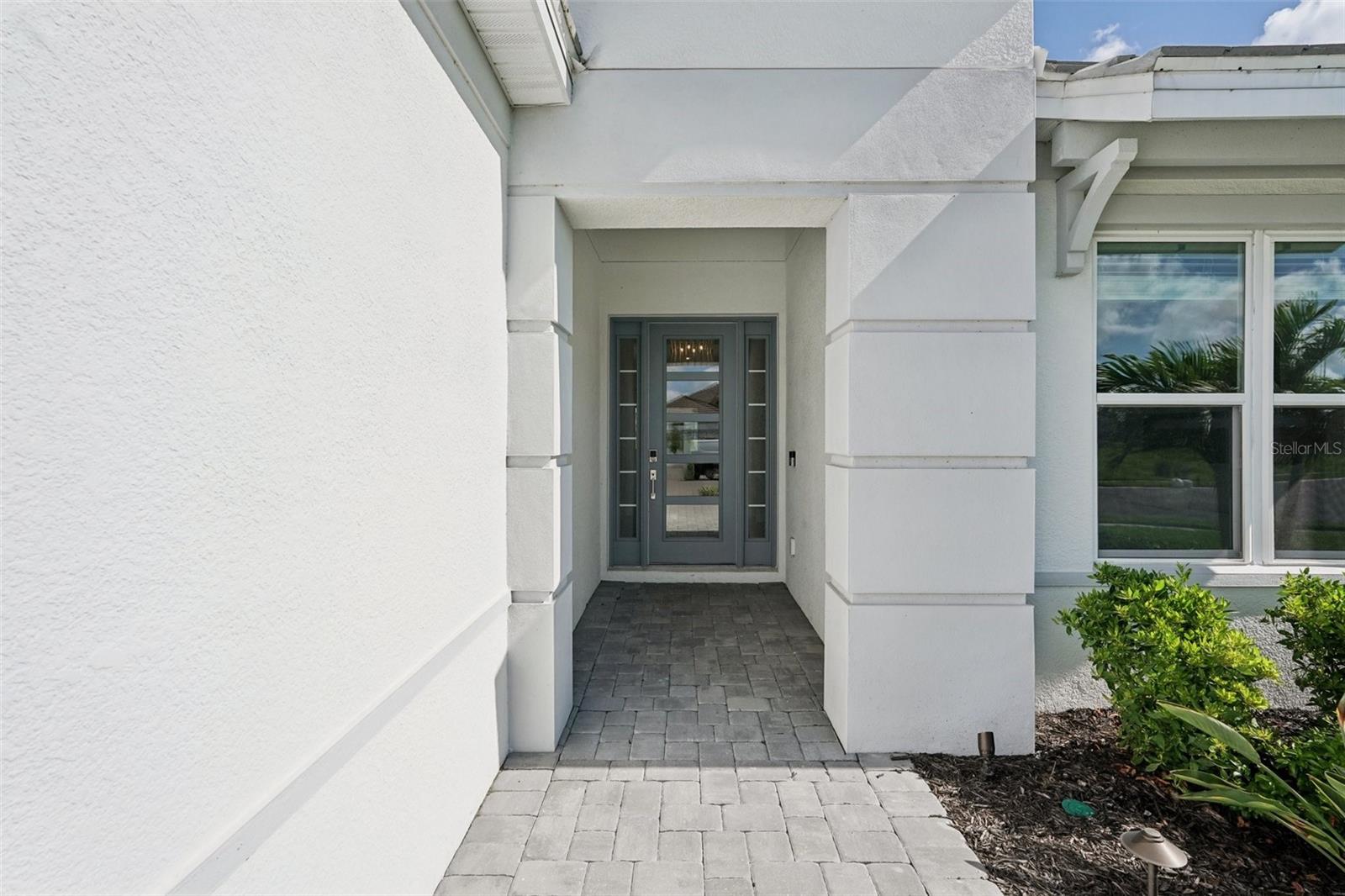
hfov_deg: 96.7
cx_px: 672
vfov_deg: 73.7
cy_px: 448
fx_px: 598
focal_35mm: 16
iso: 400
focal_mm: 16
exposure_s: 1/1600
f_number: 8
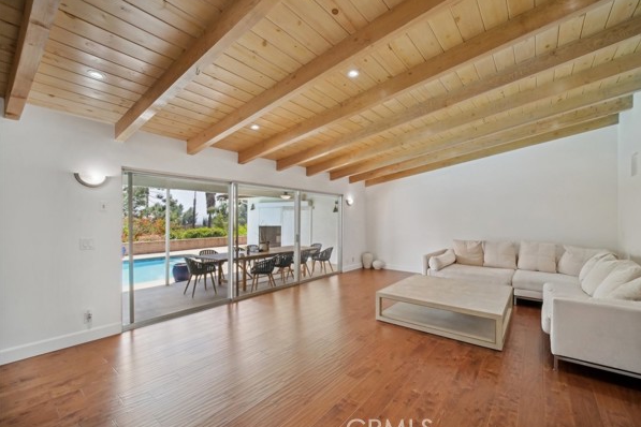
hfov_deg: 100.3
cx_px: 341
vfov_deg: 77.3
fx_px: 267
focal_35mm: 15
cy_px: 216
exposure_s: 1/8
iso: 400
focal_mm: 9
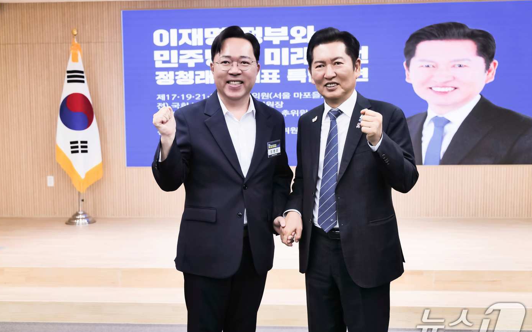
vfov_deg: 36.3
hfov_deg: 55.3
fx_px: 507
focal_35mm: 35
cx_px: 265
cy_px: 172
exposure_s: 1/200
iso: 800
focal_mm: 34
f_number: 4
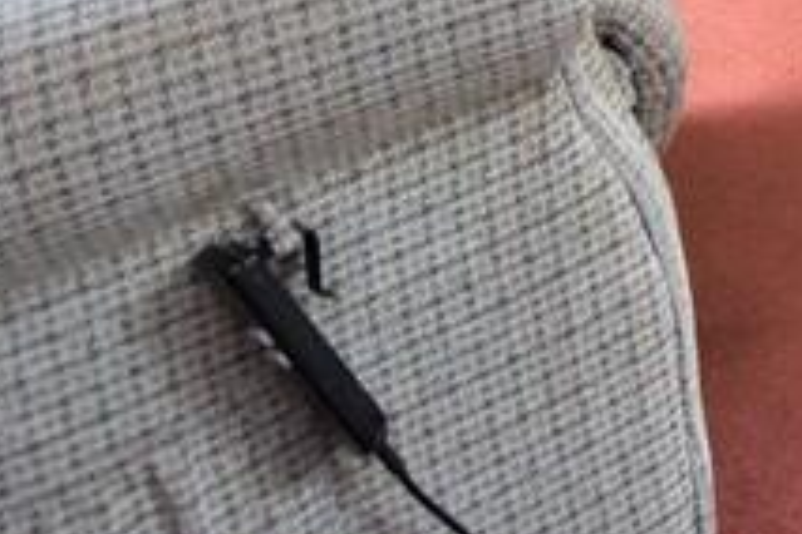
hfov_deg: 20.5
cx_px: 1420
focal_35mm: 72
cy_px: -713
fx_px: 1604
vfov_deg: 13.9
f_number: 4.5
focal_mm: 10
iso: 1400
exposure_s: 1/60
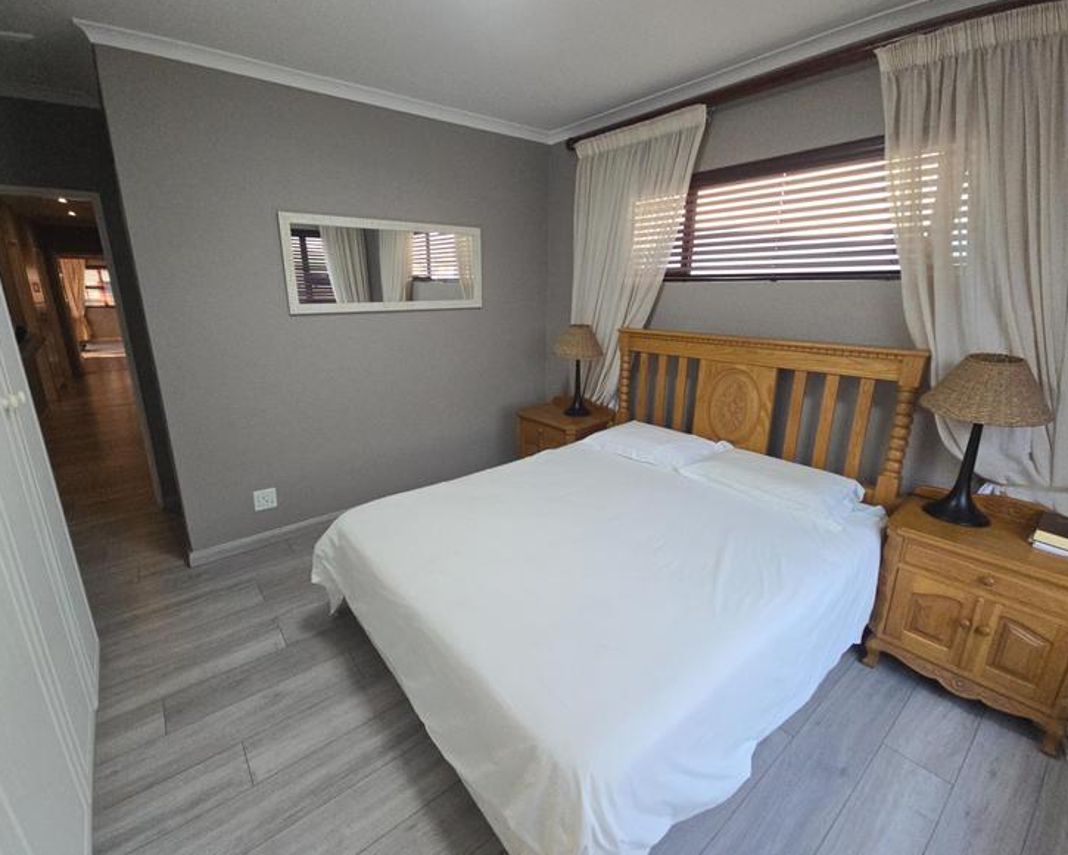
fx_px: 443
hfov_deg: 100.7
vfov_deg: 88.0
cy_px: 423
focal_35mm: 14
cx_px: 513
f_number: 2.2
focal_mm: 2.2
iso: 125
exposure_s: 1/100
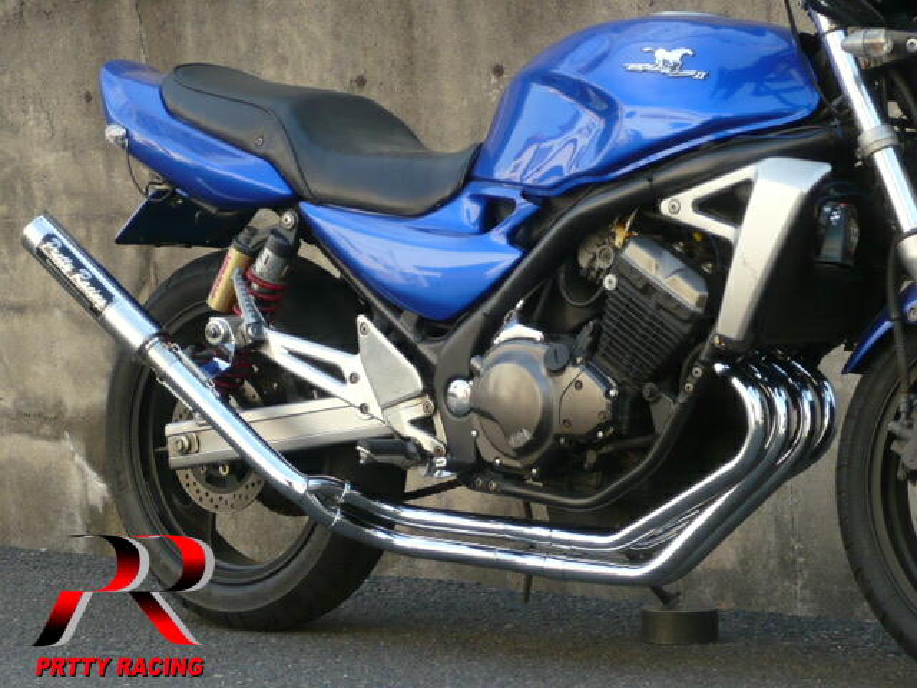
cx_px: 458
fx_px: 2676
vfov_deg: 14.6
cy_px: 344
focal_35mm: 101
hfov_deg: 19.4
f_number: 4.5
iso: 100
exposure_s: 1/125
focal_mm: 11.1
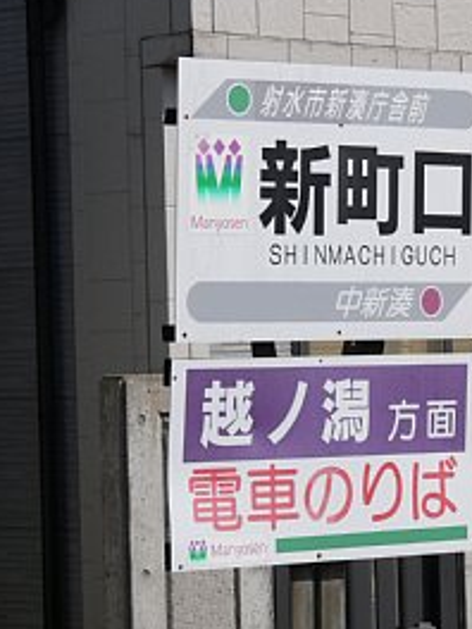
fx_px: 3327
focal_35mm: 183
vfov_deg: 10.8
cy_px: 322
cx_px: 198
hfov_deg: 8.1
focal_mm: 25.5
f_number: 6.3
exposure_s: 1/500
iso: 80
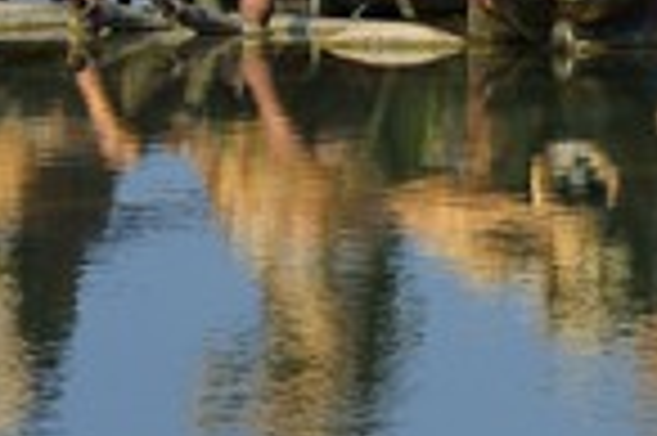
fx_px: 8659
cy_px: -166
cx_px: 644
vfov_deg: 2.9
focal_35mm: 475
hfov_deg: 4.3
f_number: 10
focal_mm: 165
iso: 200
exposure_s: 1/200
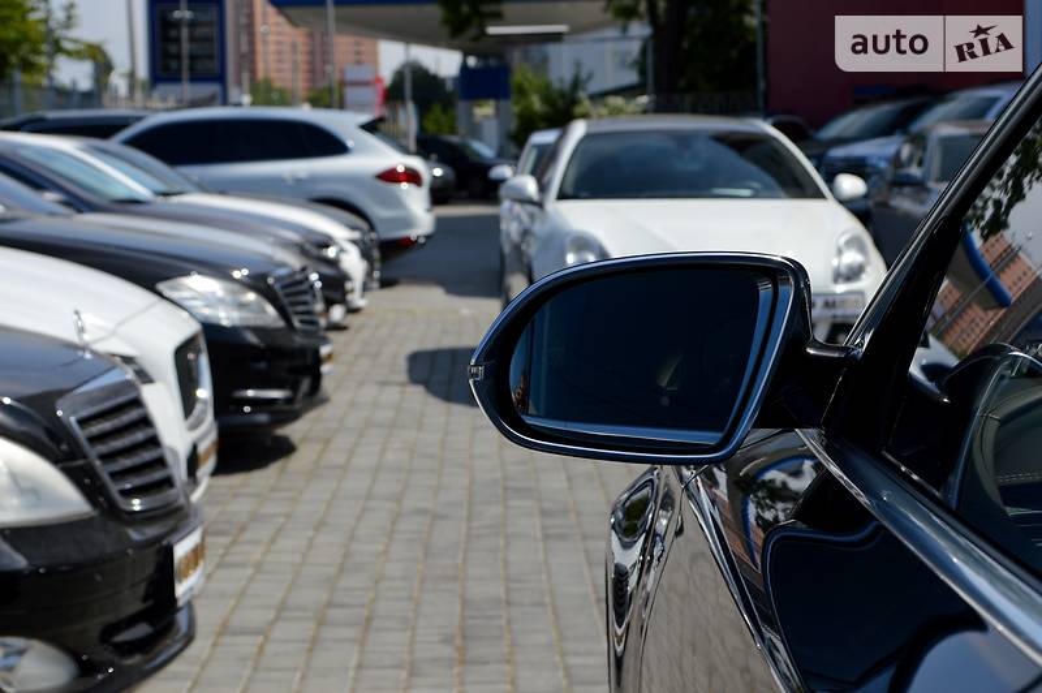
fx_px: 2386
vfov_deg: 16.5
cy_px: 346
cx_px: 521
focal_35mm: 82
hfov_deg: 24.6
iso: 100
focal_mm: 55
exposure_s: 1/320
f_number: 9
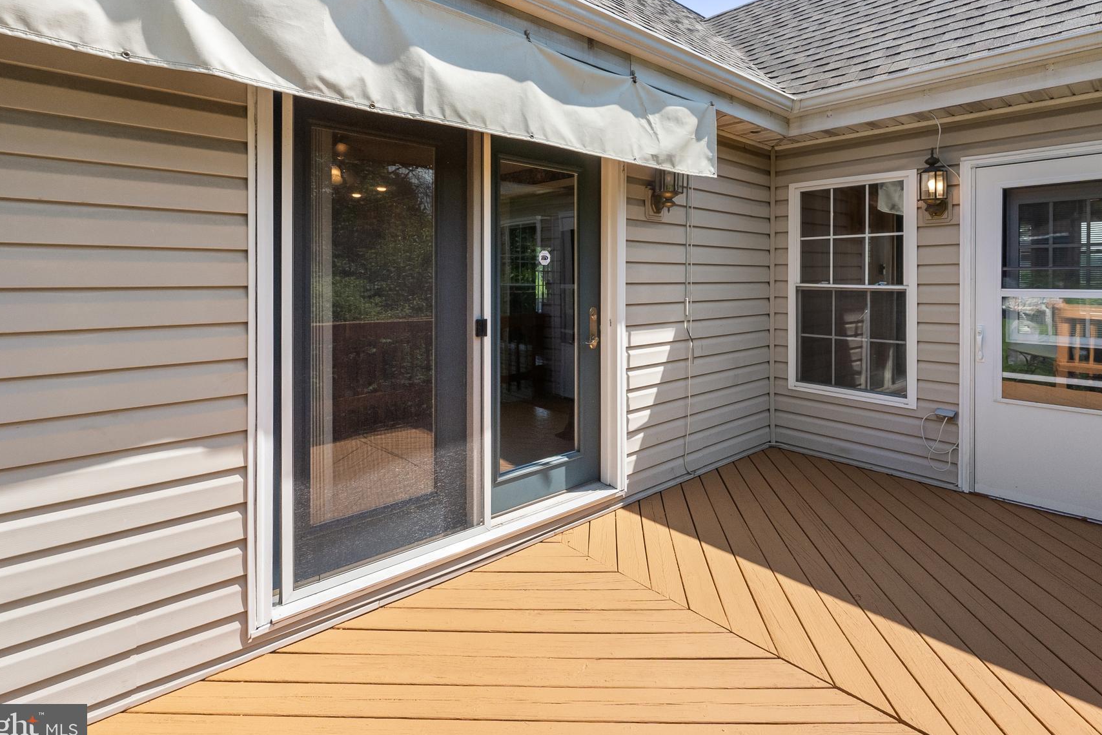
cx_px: 605
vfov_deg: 67.0
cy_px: 310
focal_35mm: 18
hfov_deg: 89.7
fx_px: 551
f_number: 8
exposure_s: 1/1250
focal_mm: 10
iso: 640
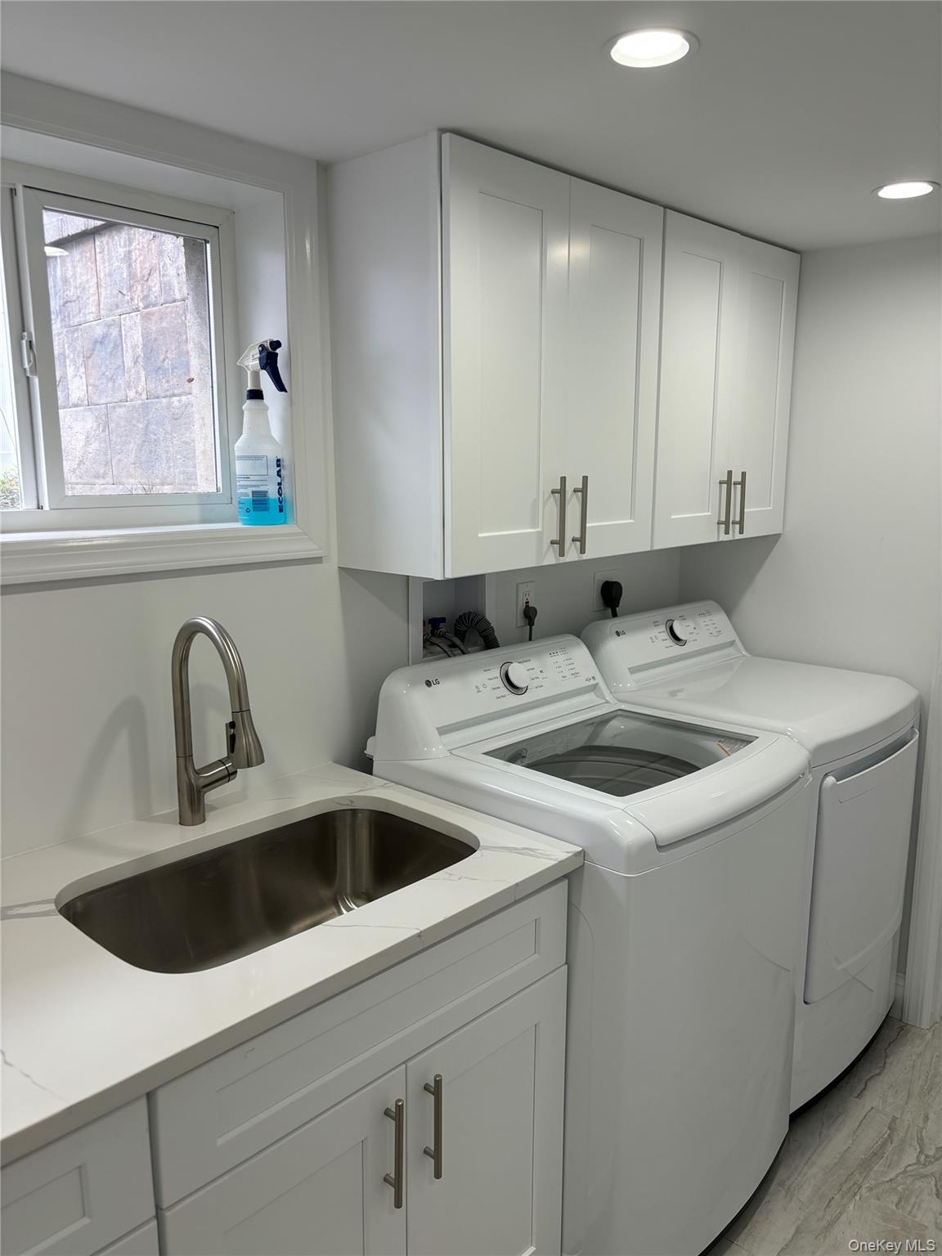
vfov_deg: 67.3
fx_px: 943
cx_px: 471
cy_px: 628
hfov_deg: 53.1
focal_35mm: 26
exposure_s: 1/120
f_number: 1.6
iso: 64
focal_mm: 5.96
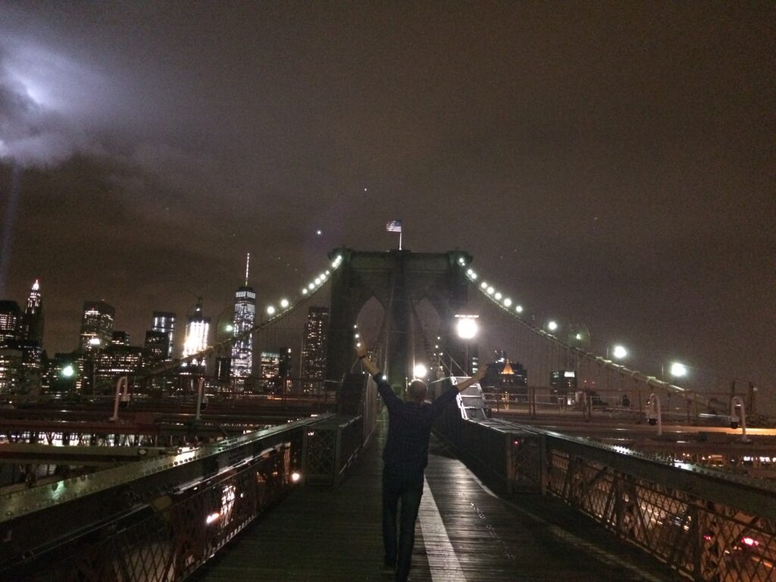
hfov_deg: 61.7
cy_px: 291
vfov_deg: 48.2
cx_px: 388
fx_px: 650
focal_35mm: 29
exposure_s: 1/15
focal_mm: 4.15
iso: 800
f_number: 2.2
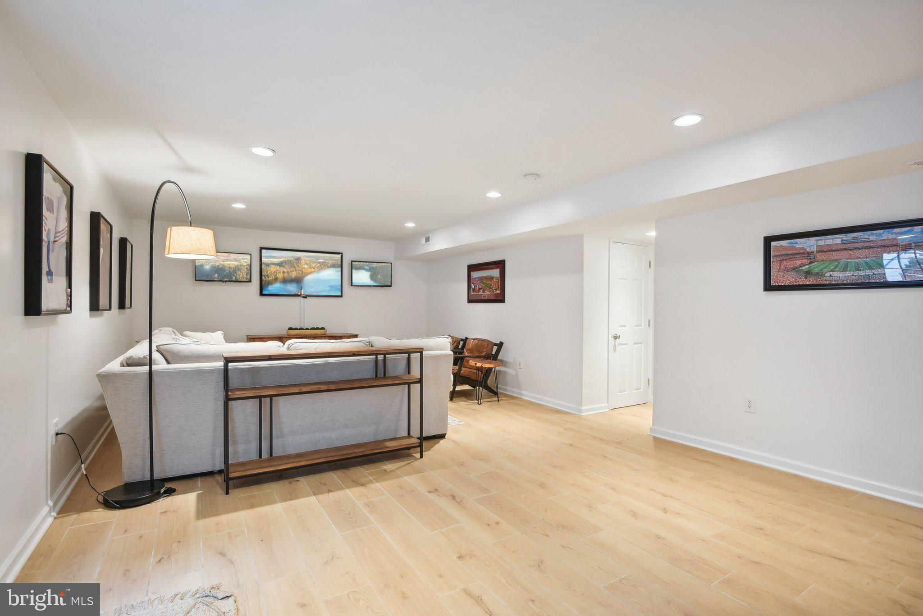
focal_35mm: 16
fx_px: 410
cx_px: 462
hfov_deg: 96.7
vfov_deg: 73.8
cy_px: 308
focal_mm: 16
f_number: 8
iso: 400
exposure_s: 1/8
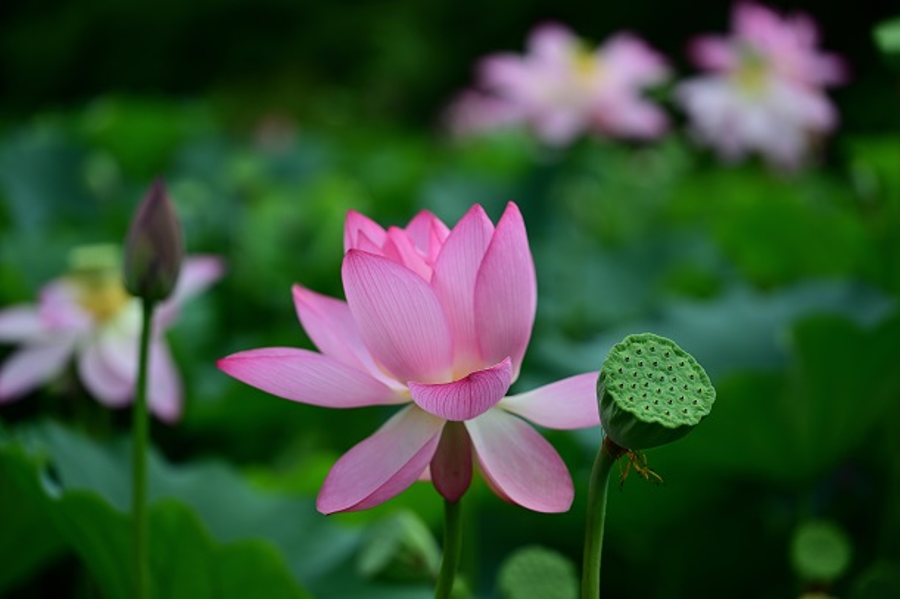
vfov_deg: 13.0
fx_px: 2624
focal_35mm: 105
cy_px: 300
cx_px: 450
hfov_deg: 19.5
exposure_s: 1/1600
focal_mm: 105
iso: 100
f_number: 3.5
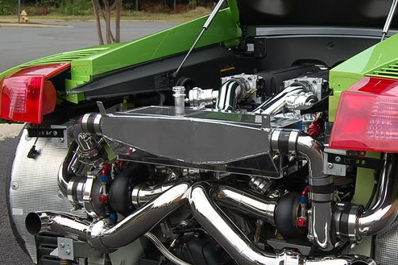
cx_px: 292
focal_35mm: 68
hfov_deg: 29.3
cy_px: 159
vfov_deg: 20.0
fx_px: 751
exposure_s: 1/250
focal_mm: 28
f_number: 8
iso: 200
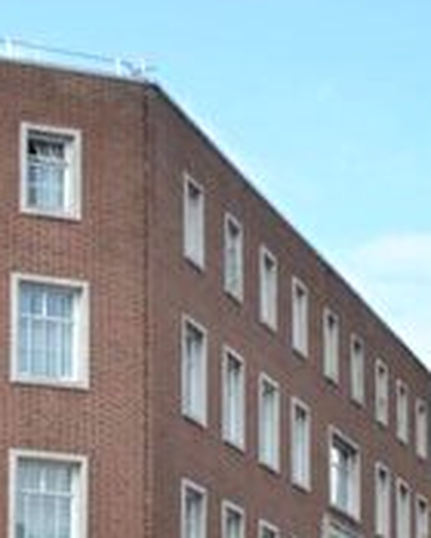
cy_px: 623
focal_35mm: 124
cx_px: -477
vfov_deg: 15.0
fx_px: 1977
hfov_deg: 11.1
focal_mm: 22
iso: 100
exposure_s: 1/125
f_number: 7.1
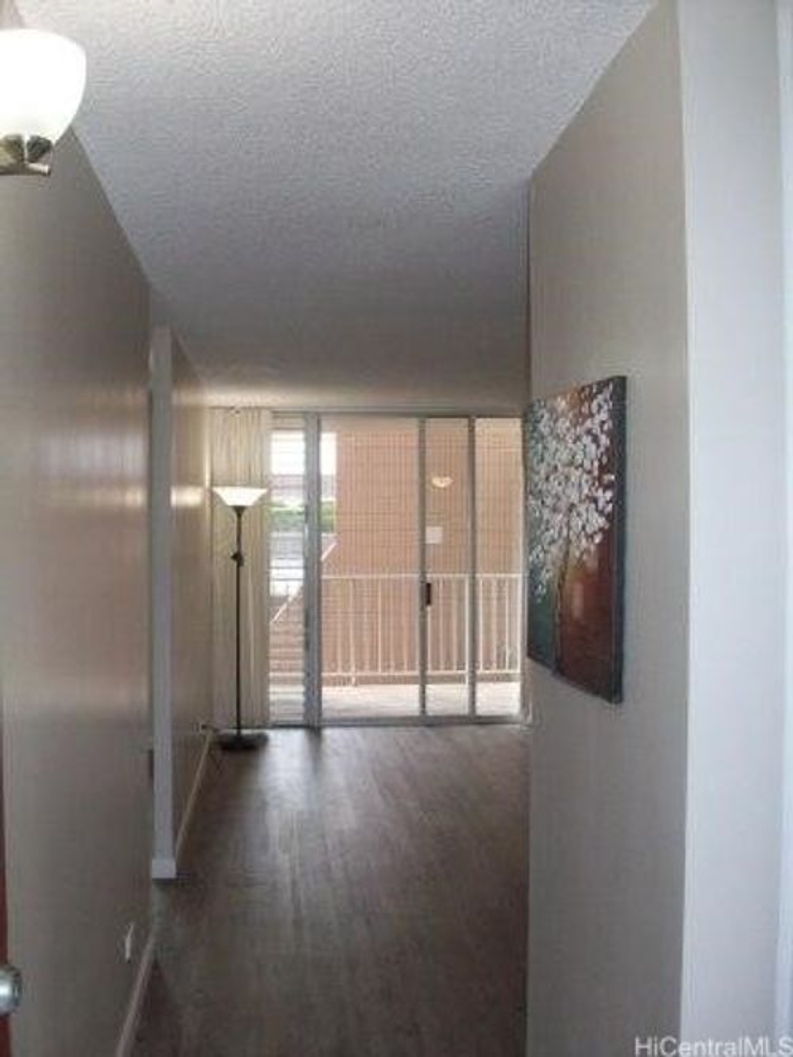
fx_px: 1039
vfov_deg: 54.0
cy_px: 528
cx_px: 396
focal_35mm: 34
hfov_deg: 41.8
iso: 159
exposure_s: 1/128
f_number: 2.8
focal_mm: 5.7
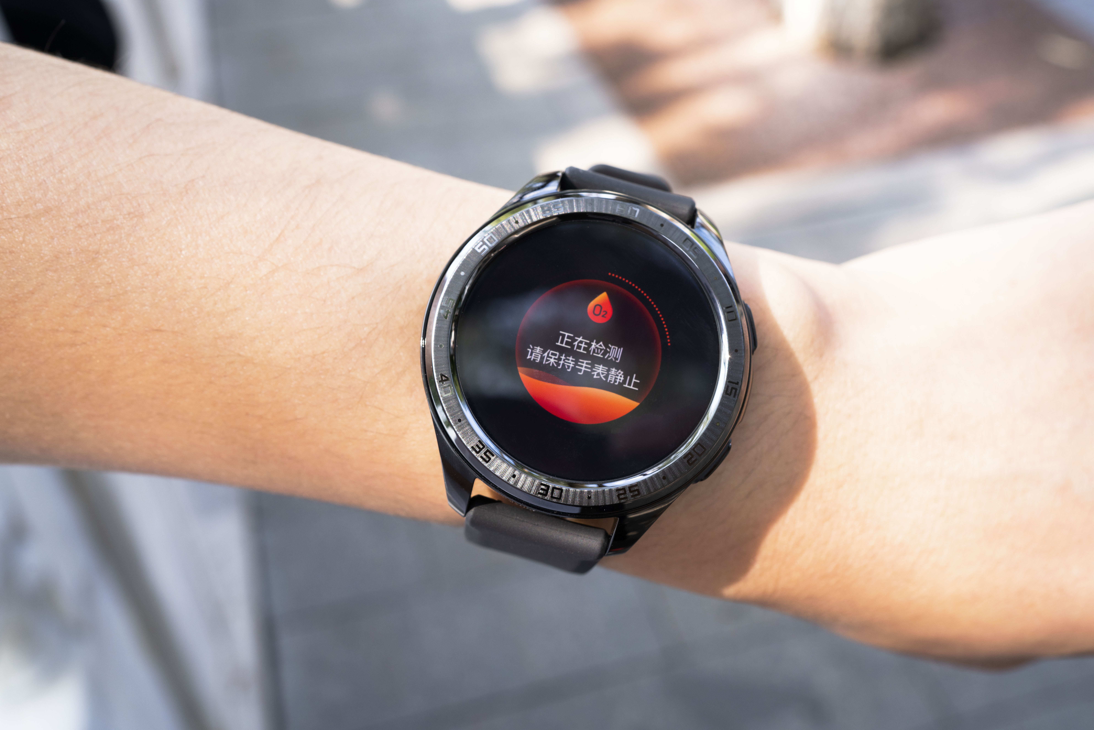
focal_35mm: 35
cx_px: 547
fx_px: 1064
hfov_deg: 54.4
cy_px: 365
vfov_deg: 37.9
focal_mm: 35
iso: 640
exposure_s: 1/80
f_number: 9
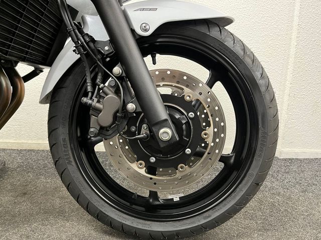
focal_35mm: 26
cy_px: 120
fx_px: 241
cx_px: 160
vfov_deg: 53.1
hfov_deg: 67.3
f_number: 1.6
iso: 500
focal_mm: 5.1
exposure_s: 1/50
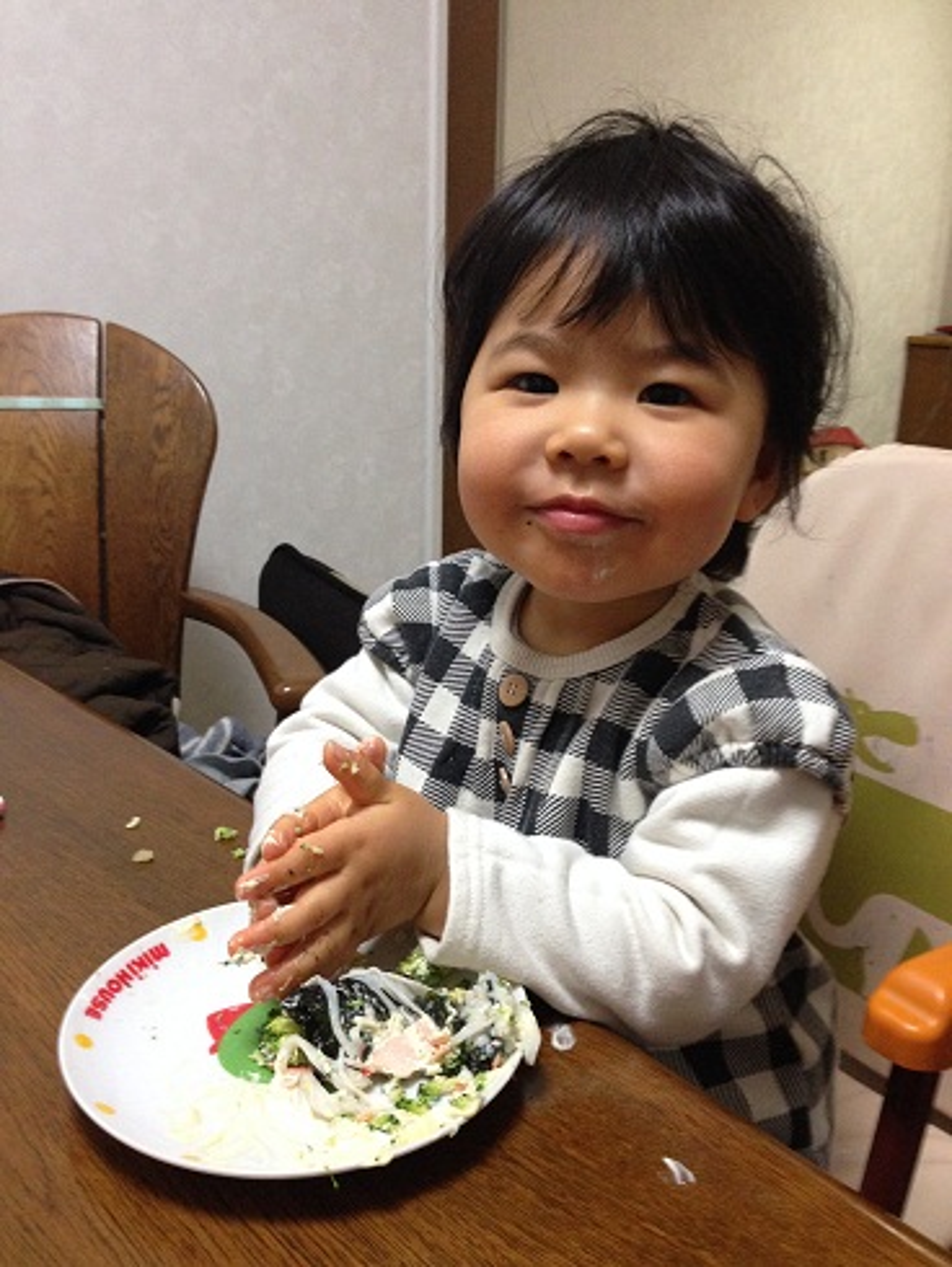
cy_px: 634
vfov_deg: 55.3
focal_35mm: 33
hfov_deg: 43.0
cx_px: 476
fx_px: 1209
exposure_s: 1/20
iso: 320
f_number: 2.4
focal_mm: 4.12
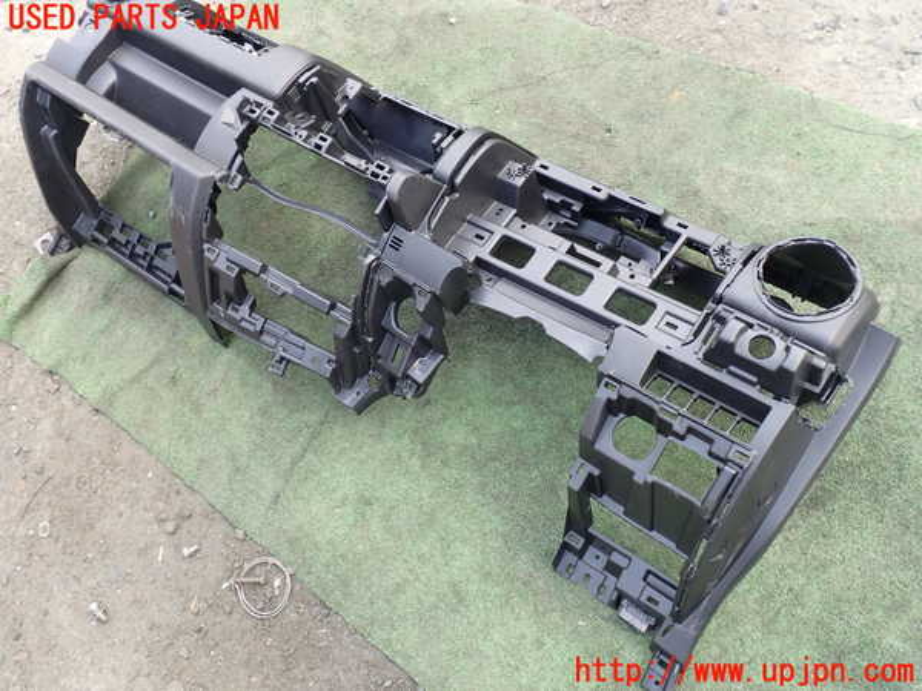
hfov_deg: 60.0
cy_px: 346
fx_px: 799
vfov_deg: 46.8
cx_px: 461
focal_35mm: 30
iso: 100
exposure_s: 1/80
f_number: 3.2
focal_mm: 5.4
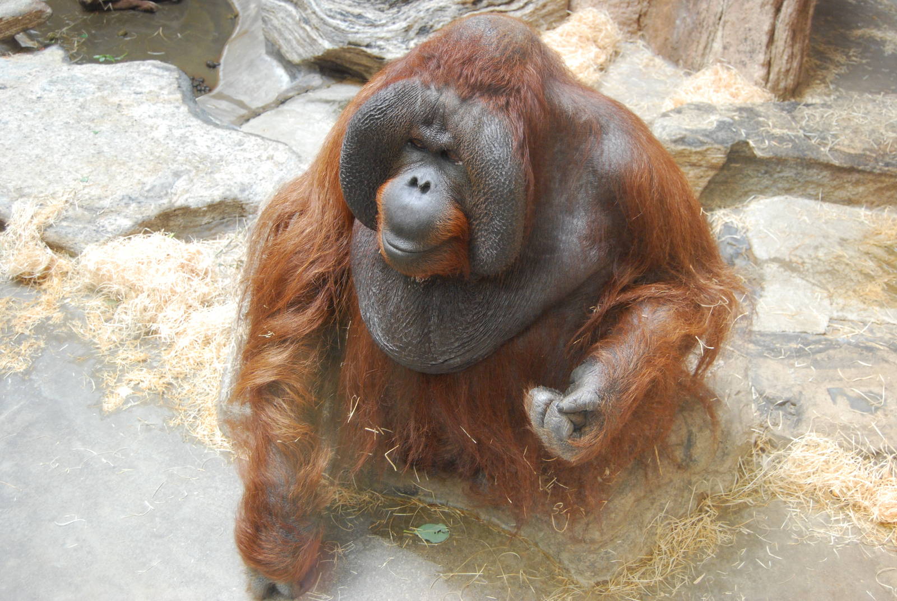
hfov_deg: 49.5
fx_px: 973
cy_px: 300
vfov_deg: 34.3
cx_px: 448
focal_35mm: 39
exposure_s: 1/30
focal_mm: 26
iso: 640
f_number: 4.2
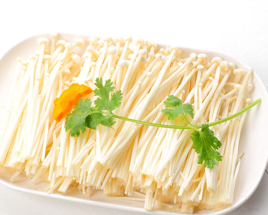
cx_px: 120
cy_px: 108
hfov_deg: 22.2
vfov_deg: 17.9
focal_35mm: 86
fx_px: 682
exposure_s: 1/500
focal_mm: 50
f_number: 10
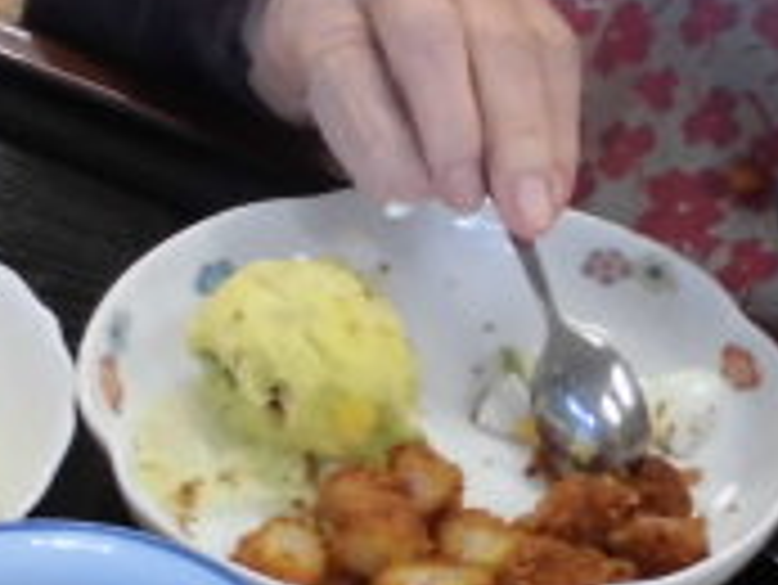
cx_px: 535
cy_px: 266
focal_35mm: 96
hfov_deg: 20.3
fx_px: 2159
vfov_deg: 15.4
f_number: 3.5
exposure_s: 1/40
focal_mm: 4.6
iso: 400
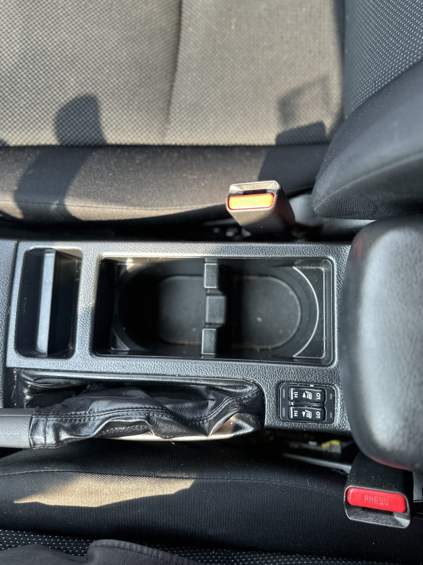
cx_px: 222
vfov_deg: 61.5
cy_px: 250
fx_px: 473
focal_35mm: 29
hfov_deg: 48.2
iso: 125
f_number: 1.78
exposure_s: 1/121
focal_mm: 6.86
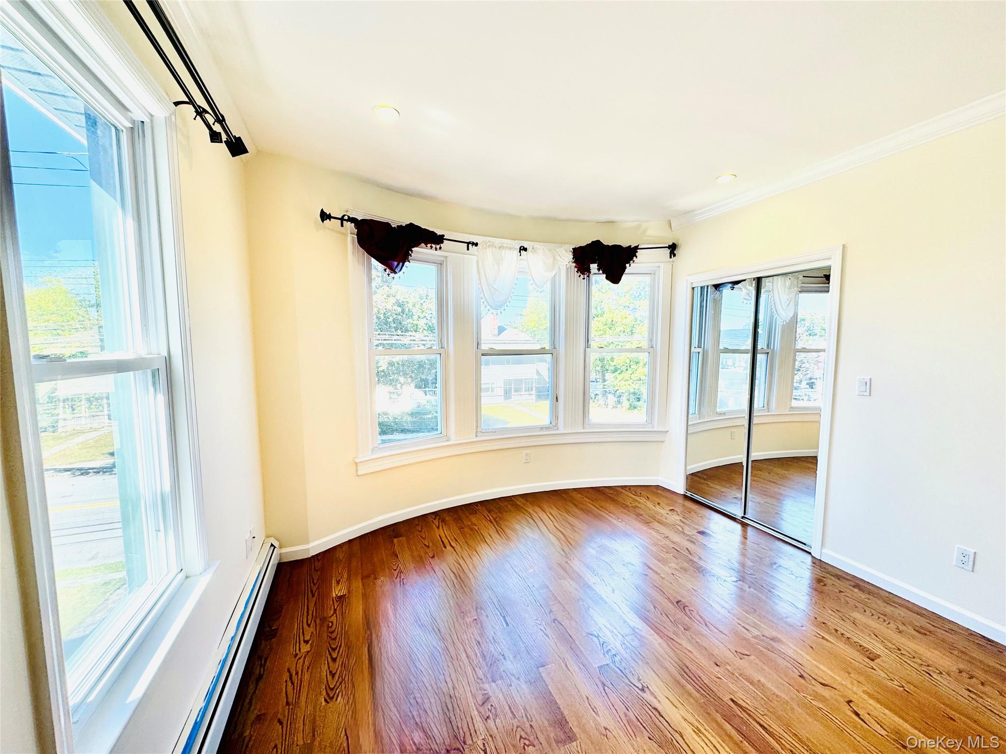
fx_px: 407
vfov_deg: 85.7
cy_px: 377
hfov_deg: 102.1
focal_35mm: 14
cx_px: 503
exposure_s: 1/149
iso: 40
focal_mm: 2.22
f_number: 2.2
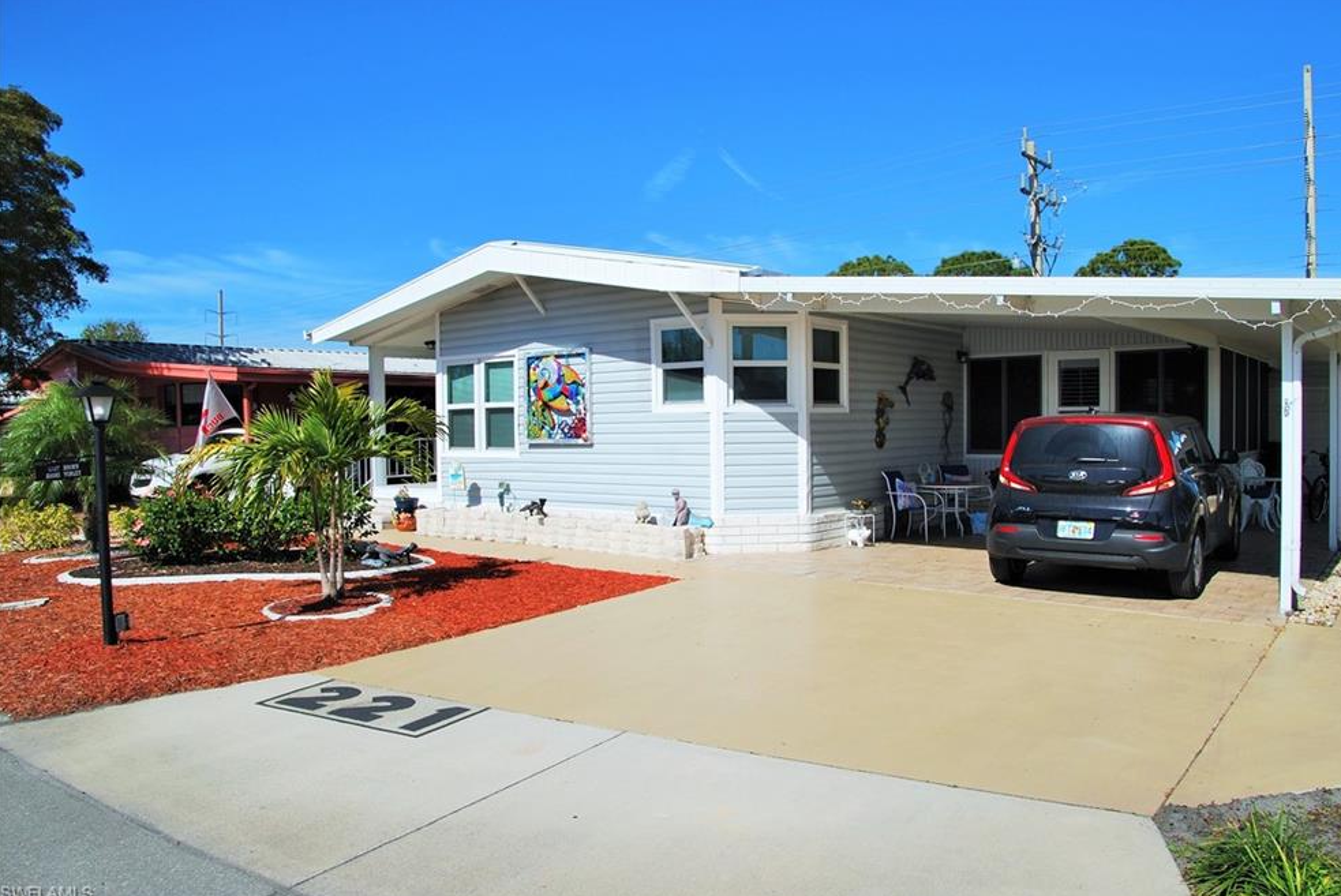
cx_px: 696
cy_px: 439
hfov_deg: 71.4
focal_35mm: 25
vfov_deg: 51.4
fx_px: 932
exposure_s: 1/320
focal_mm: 16
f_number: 9
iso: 100
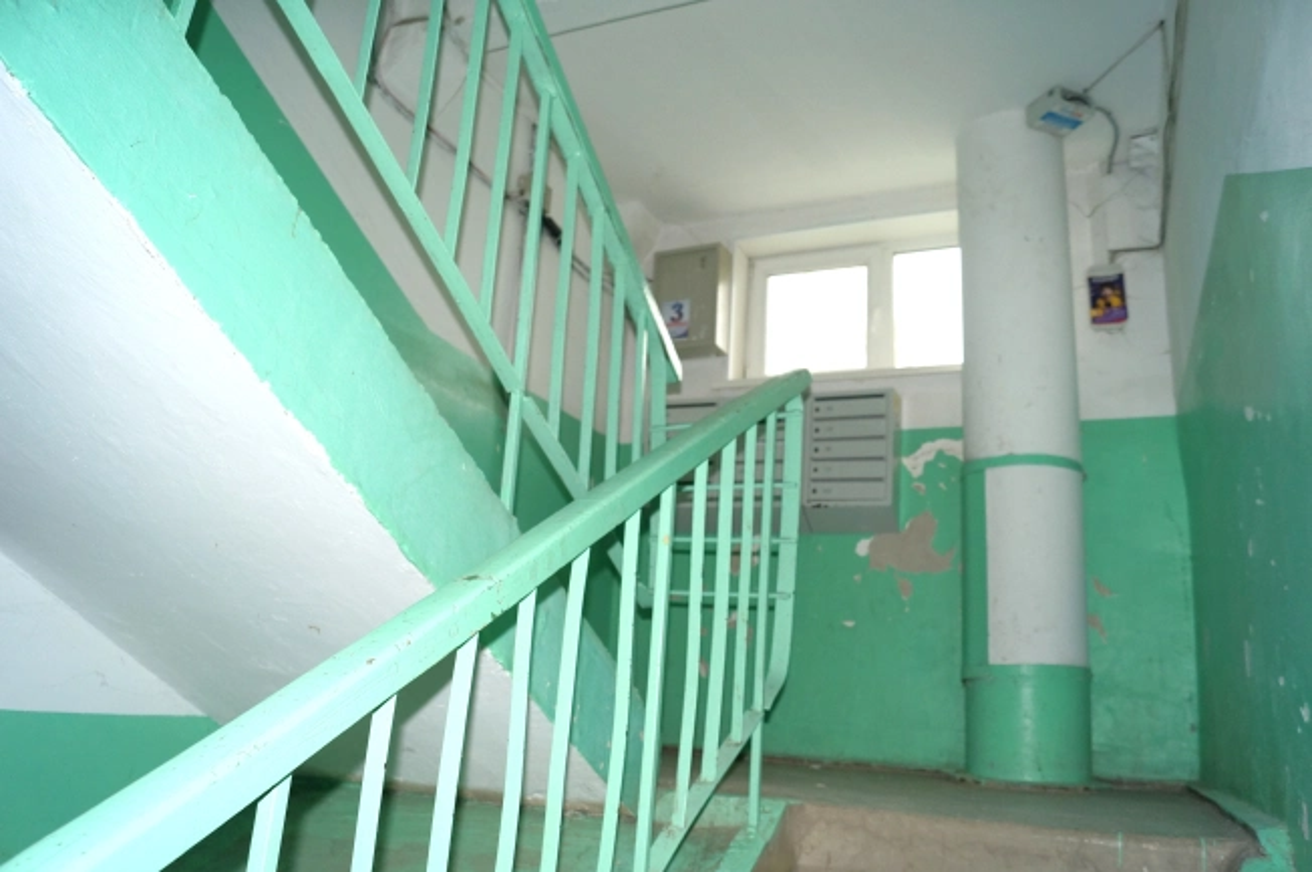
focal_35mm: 27
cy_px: 436
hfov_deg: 67.4
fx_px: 983
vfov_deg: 47.8
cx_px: 656
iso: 400
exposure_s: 1/160
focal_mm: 18
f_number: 4
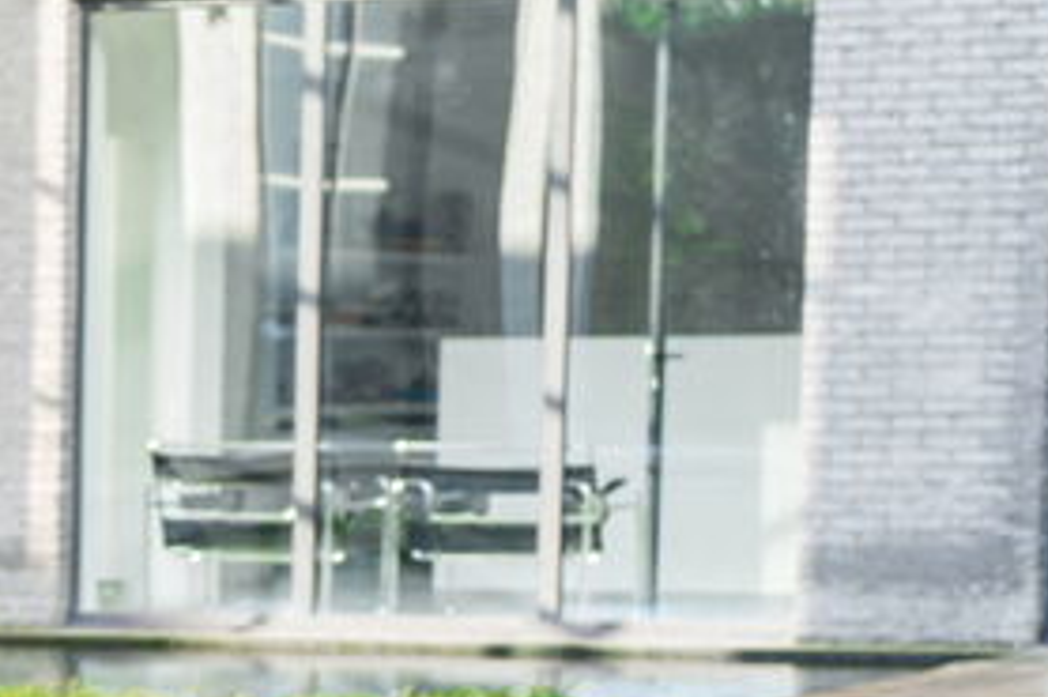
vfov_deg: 7.7
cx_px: -765
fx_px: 5033
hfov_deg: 11.2
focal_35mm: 173
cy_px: 1187
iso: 80
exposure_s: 1/15
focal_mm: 47
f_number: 4.5
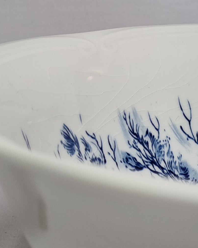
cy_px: 67
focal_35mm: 102
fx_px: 747
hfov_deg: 15.1
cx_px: 131
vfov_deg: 18.7
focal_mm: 5.4
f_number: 1.8
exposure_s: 1/328
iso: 50
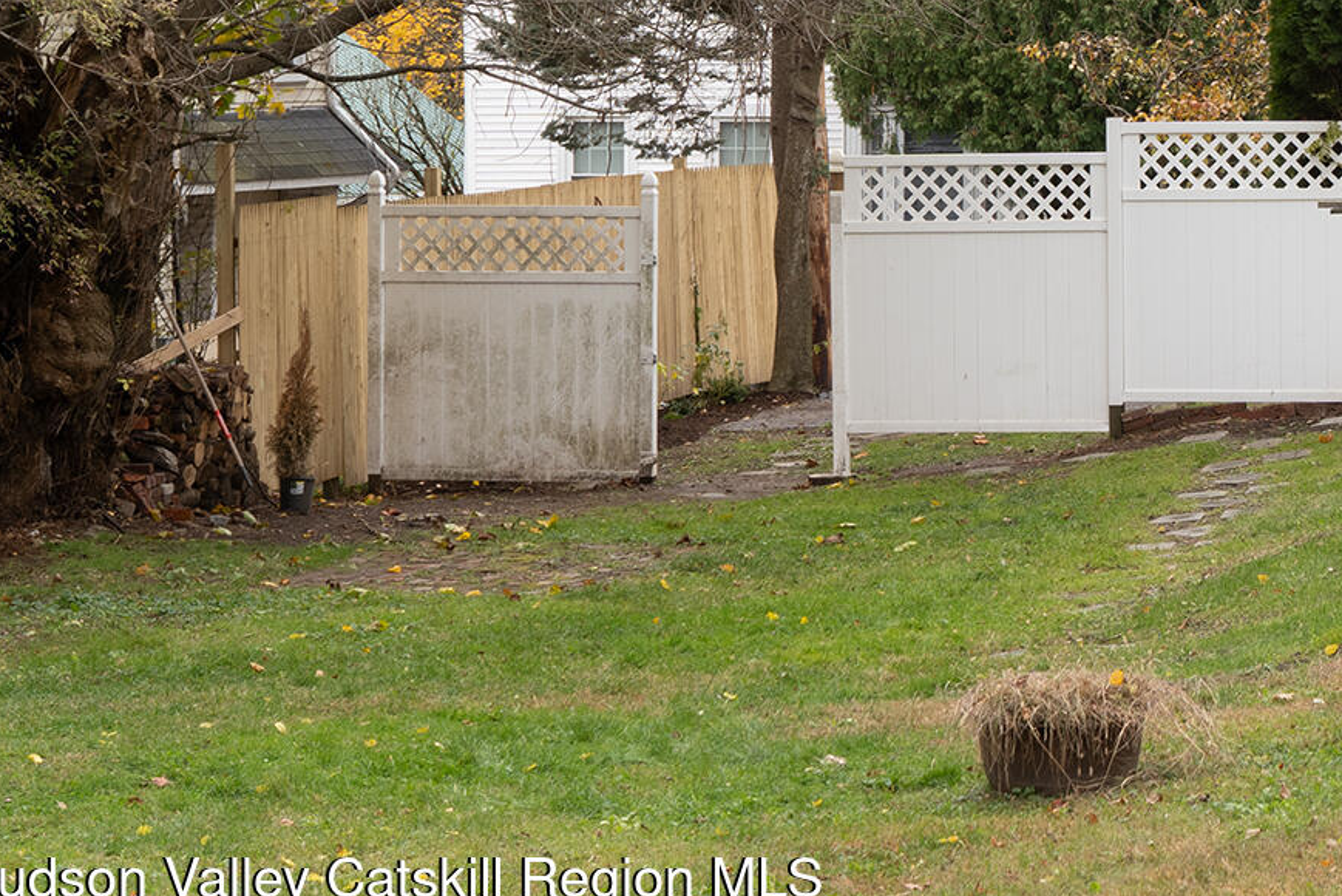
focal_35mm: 157
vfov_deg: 8.7
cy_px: -36
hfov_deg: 12.9
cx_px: 1453
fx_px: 5854
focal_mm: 70
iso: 400
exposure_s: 1/25
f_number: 16
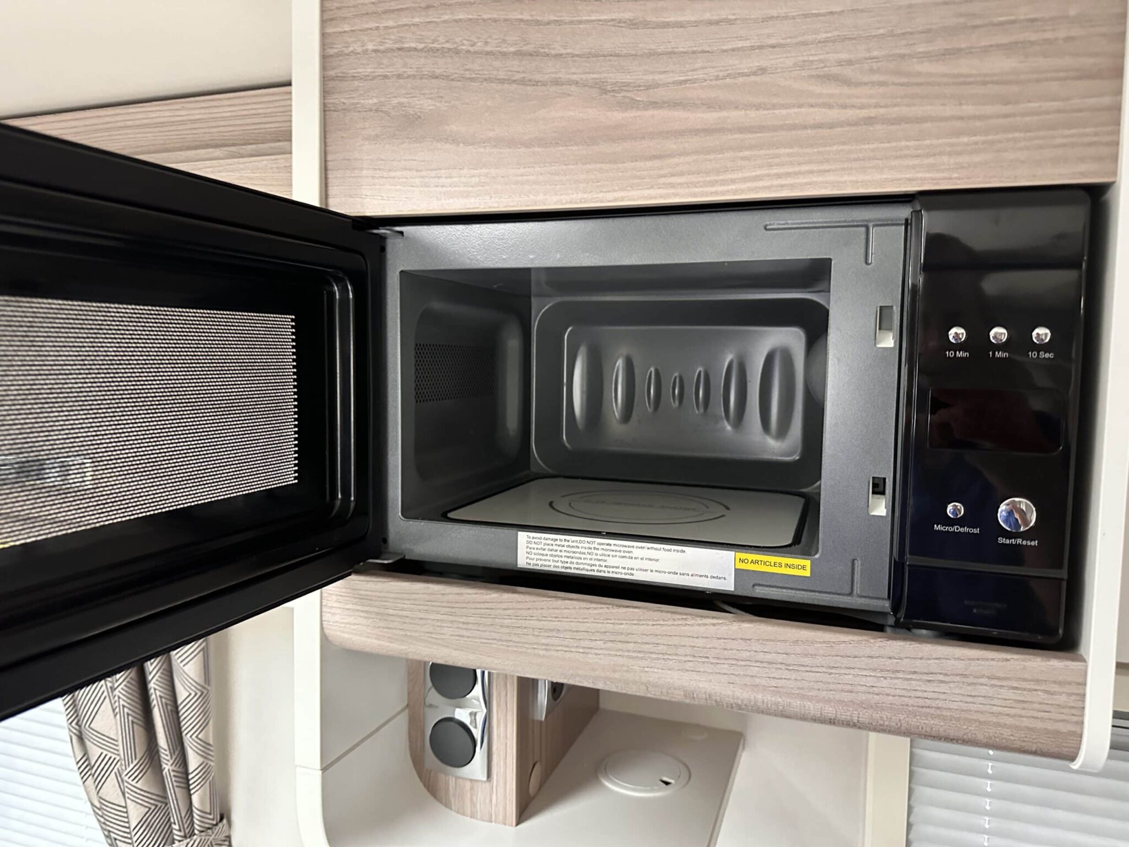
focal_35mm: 24
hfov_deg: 71.6
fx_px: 783
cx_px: 564
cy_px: 424
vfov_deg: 56.8
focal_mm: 6.86
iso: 800
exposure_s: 1/60
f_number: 1.78
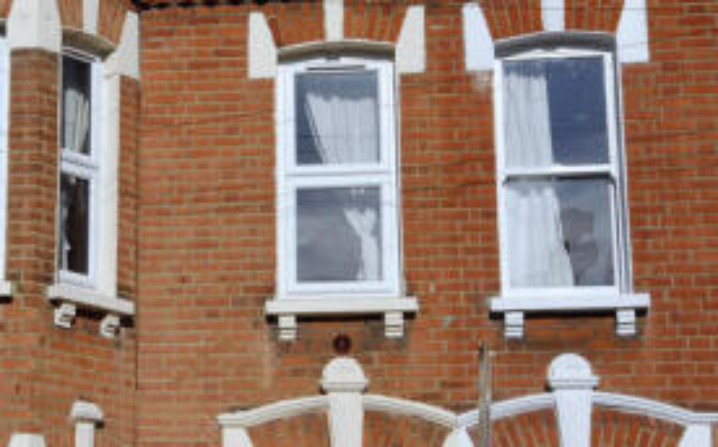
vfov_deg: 15.0
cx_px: 27
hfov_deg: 23.0
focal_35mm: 87
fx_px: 1701
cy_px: 277
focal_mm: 24
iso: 400
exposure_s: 1/1250
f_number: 10
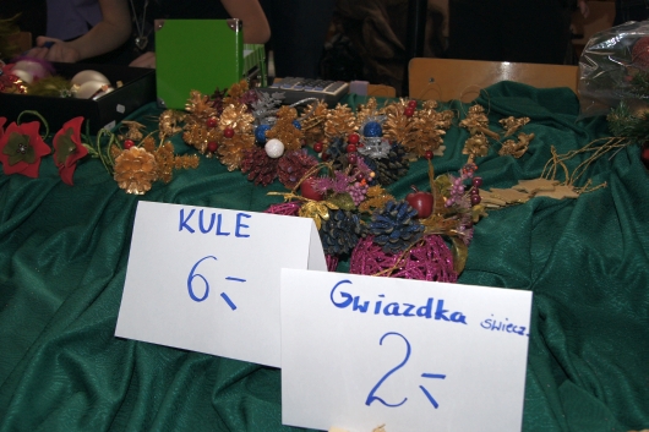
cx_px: 324
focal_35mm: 36
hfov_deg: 53.1
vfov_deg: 36.9
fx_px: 649
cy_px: 216
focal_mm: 24
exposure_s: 1/60
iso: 400
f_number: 5.6
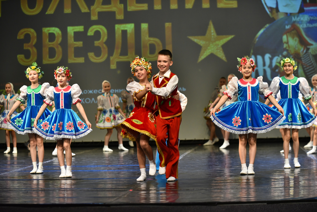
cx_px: 158
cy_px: 106
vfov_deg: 8.3
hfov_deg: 12.4
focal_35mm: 165
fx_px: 1453
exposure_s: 1/500
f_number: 3.2
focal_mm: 165
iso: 2500
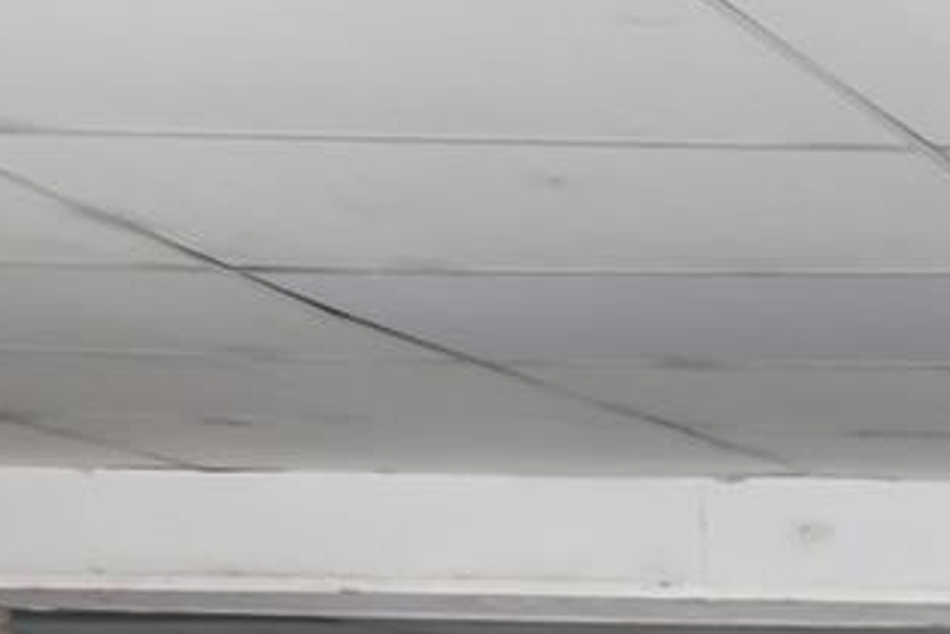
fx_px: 2587
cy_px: 1039
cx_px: 2413
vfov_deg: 13.0
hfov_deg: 13.5
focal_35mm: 98
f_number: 8
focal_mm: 10
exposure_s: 1/20
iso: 200
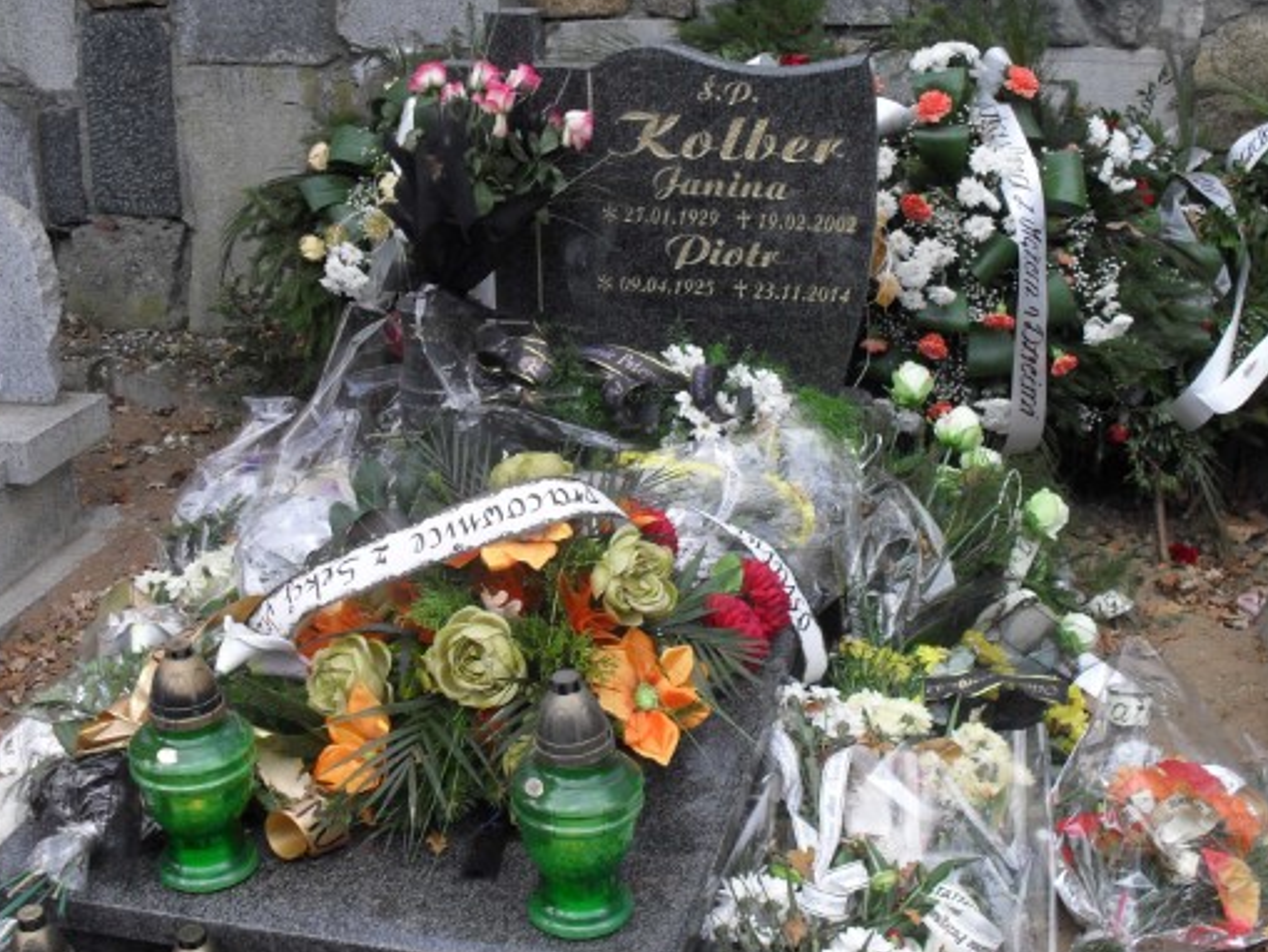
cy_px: 503
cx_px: 720
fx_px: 1612
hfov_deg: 42.8
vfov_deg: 32.9
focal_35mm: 44
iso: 100
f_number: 3.2
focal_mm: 6.3
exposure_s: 1/125
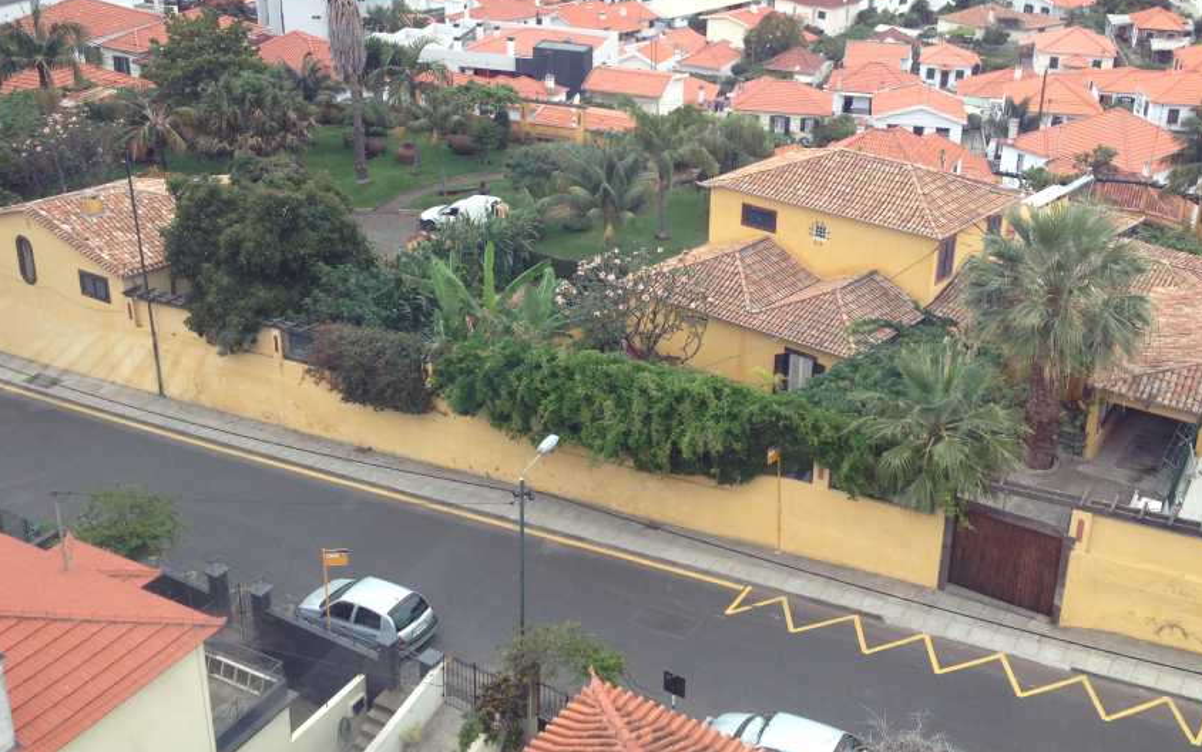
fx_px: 1475
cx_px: 672
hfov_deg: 44.3
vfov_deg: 28.5
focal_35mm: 45
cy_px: 286
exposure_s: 1/282
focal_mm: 4.28
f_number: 2.4
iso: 64
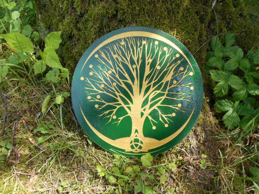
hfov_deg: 67.3
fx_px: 195
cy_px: 97
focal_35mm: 26
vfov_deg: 53.1
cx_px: 130
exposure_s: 1/80
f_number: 3.5
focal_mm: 4.6
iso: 80
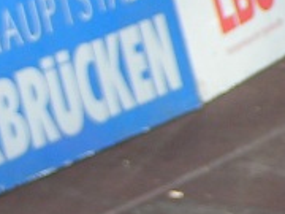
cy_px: 124
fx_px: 7912
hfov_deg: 2.1
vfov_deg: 1.5
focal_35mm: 961
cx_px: -334
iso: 50
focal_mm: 33
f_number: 3.5
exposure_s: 1/320
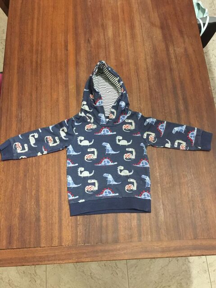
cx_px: 108
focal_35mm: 29
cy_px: 144
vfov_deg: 61.7
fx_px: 241
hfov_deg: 48.2
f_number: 2.2
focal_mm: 4.15
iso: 200
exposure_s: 1/8
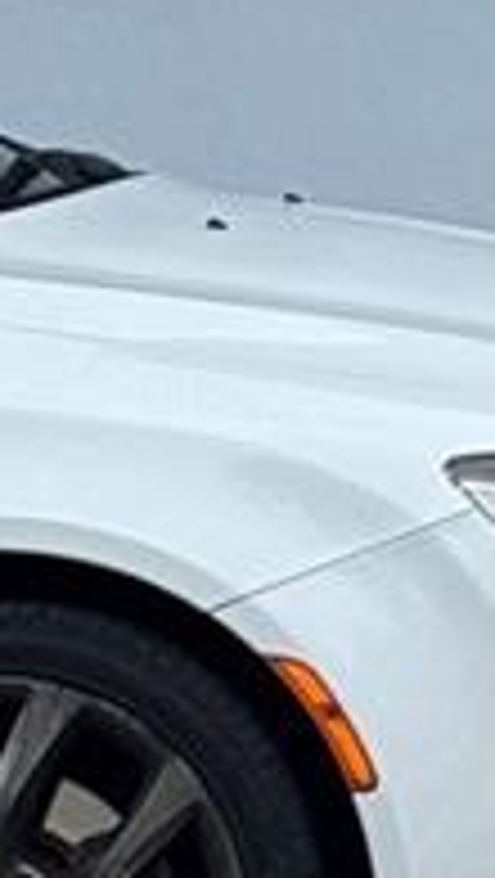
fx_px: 7497
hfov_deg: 3.7
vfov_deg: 6.5
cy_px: -887
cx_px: 1584
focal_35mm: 322
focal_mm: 6.76
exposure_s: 1/1458
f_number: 1.78
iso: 64
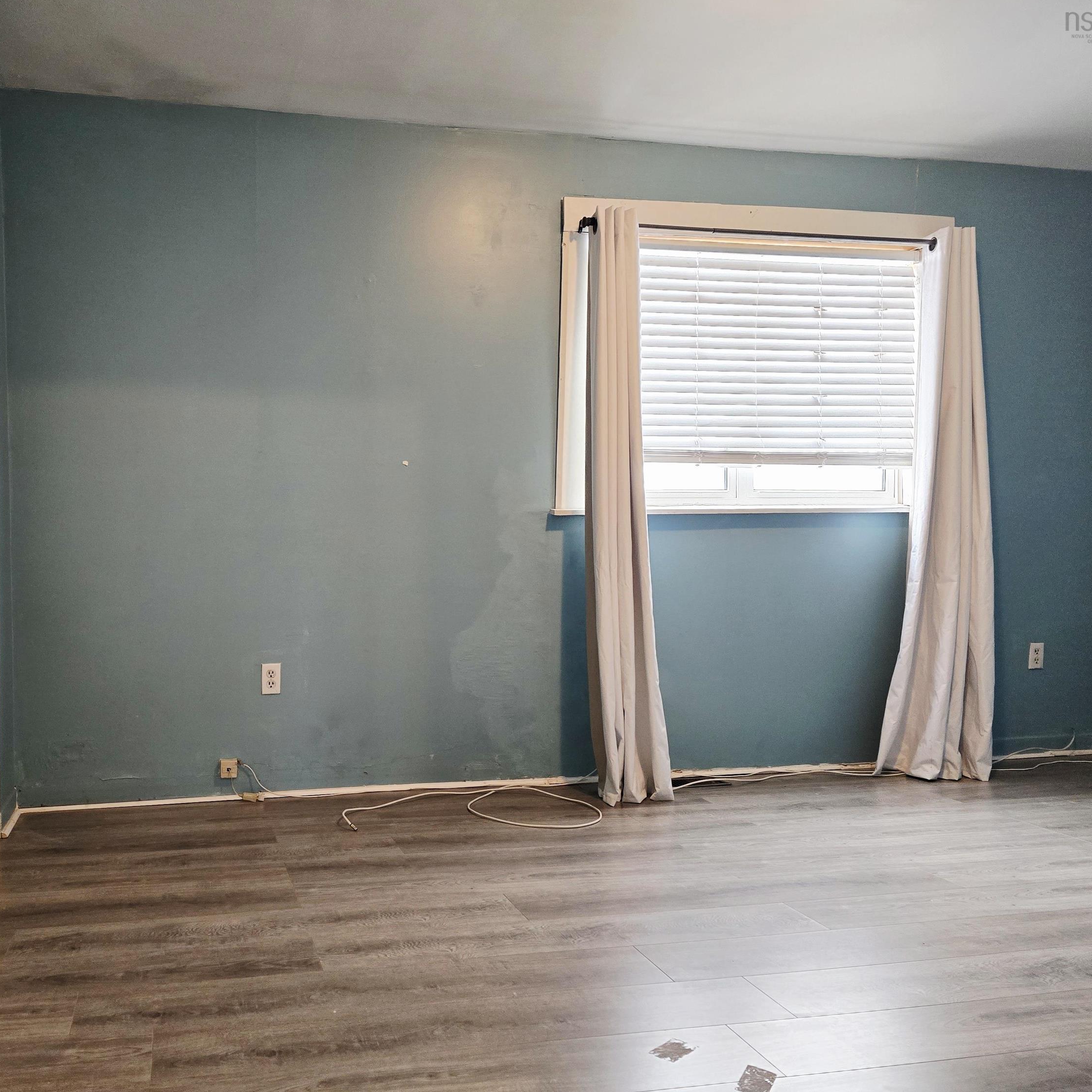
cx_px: 397
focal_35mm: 28
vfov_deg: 57.3
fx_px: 999
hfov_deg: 56.5
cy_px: 559
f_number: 1.7
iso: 640
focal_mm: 6.3
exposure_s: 1/120
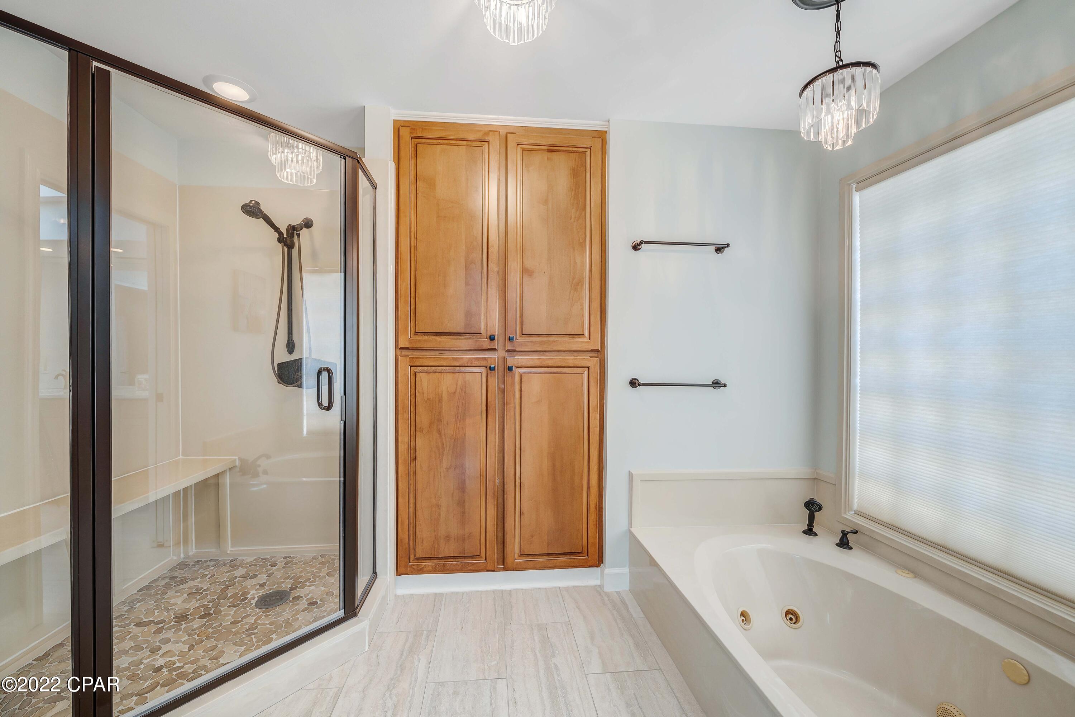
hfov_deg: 108.3
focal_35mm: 13
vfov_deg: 85.4
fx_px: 388
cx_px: 538
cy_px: 358
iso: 100
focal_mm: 13
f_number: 5.6
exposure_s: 1/15
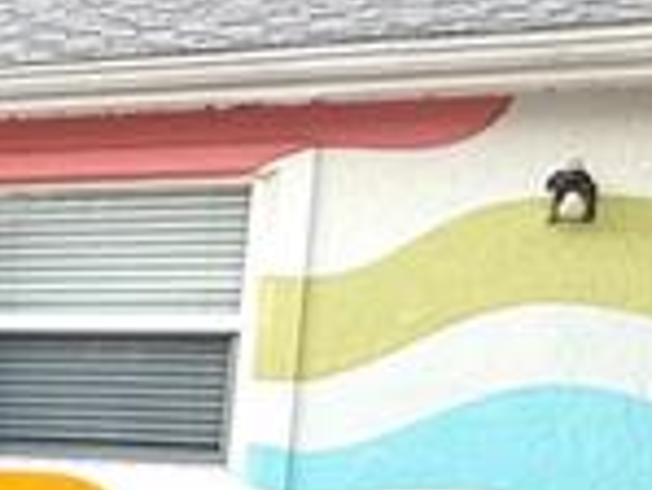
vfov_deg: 15.1
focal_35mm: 96
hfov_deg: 12.1
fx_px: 1810
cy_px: 512
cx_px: -1195
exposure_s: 1/99
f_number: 2.2
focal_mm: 2.22
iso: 80
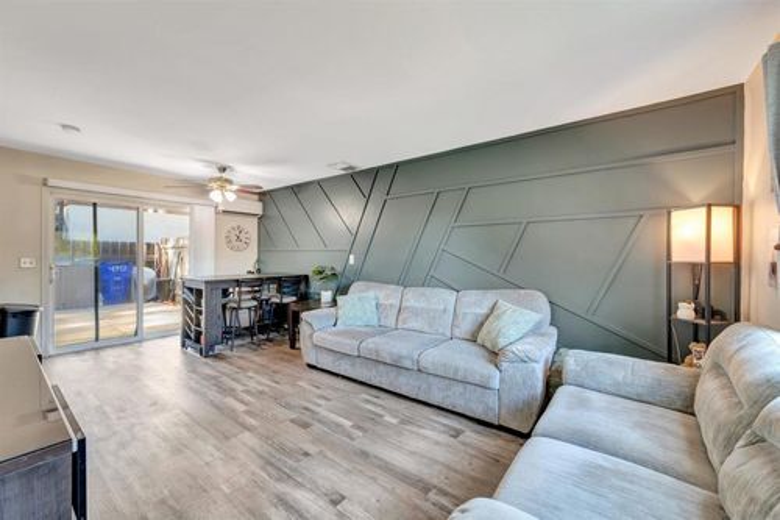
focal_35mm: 14
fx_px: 303
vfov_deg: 81.2
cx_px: 390
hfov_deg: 104.3
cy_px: 260
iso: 400
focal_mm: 14
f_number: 8
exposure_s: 1/2.5
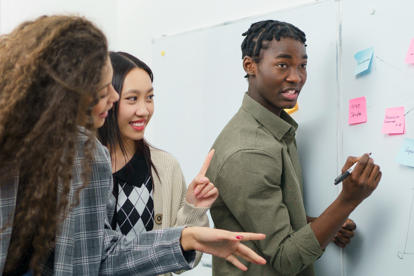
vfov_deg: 19.7
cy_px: 136
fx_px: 793
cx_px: 260
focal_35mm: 69
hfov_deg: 29.1
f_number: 1.8
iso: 200
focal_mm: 35
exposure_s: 1/400
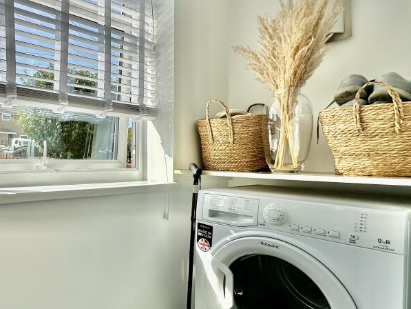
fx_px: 285
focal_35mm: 24
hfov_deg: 63.8
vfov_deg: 56.8
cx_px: 69
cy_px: 161
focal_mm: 2.22
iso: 40
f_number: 2.2
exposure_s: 1/1182
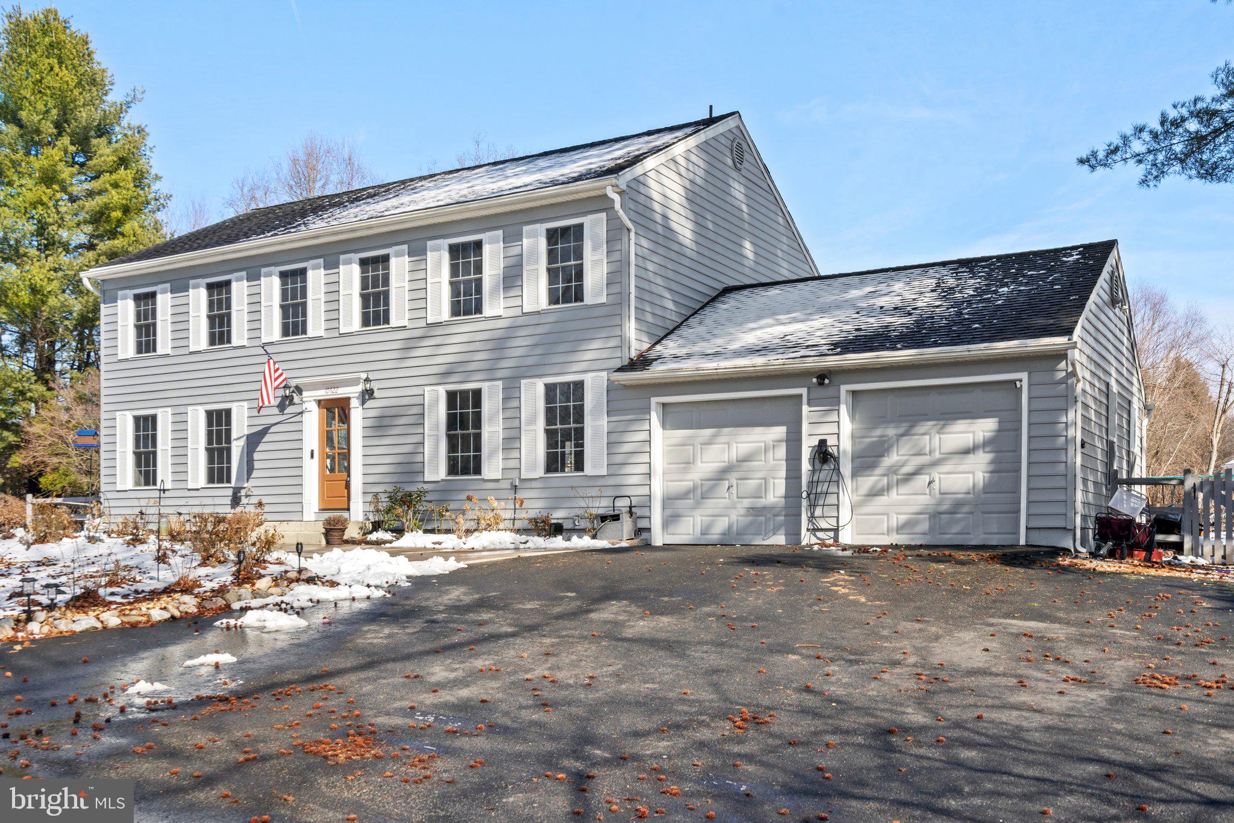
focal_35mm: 33
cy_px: 412
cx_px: 617
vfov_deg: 40.0
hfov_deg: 57.2
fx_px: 1131
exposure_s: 1/320
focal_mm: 33
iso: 250
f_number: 13
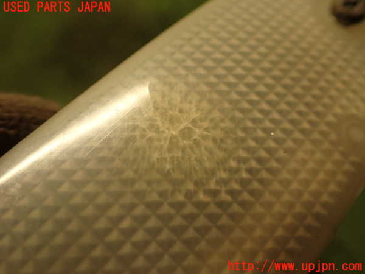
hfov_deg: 56.8
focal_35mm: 32
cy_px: 137
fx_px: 337
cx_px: 182
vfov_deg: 44.2
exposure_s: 1/30
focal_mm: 5.79
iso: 200
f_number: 2.4
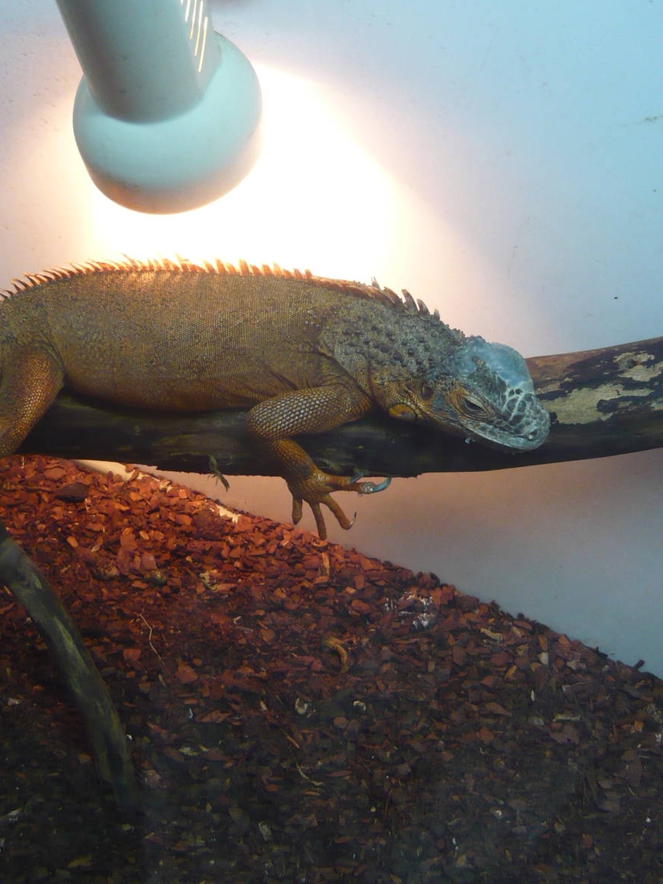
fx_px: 1149
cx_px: 160
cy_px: 438
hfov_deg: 31.6
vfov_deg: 42.1
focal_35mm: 45
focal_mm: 5.5
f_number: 2.8
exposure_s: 1/30
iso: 250
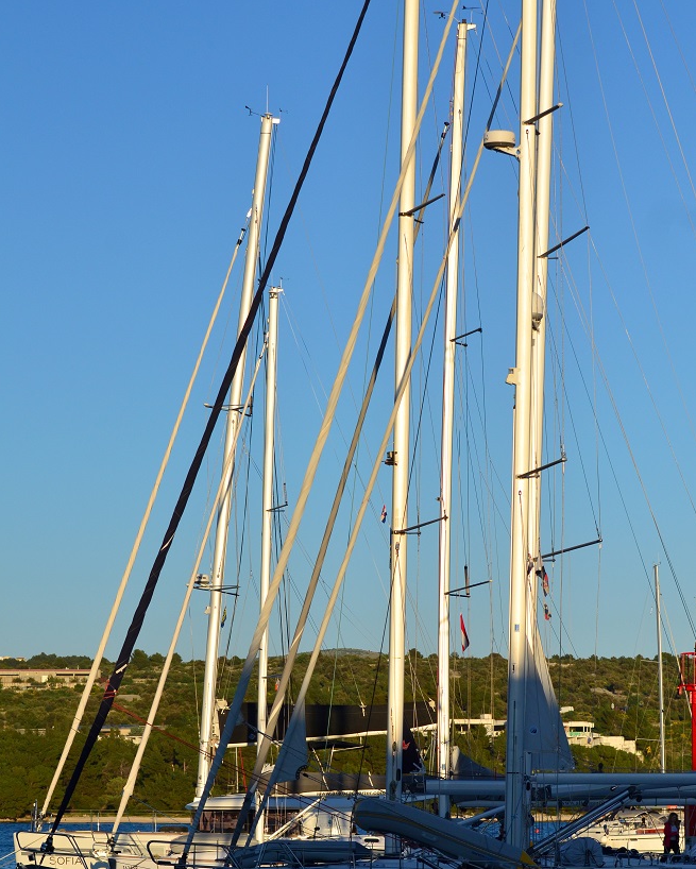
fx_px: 3088
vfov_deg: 16.0
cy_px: 478
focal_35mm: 120
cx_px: 348
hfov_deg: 12.9
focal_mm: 70
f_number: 5.6
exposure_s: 1/2500
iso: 400
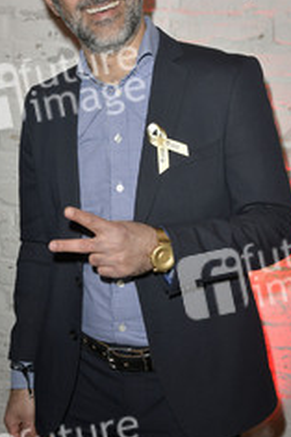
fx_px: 741
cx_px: 104
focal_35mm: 61
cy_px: 183
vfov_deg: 32.8
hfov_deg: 22.2
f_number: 5.6
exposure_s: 1/200
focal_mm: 36
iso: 500
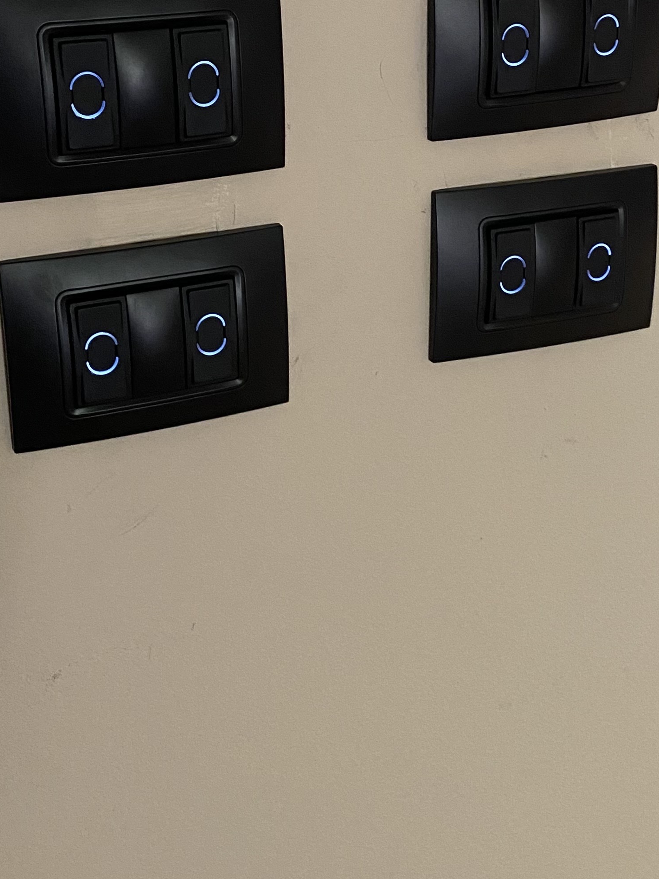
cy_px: 234
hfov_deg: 27.5
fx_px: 1346
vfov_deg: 35.5
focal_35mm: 53
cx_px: 340
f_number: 1.8
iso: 400
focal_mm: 4.25
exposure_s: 1/33
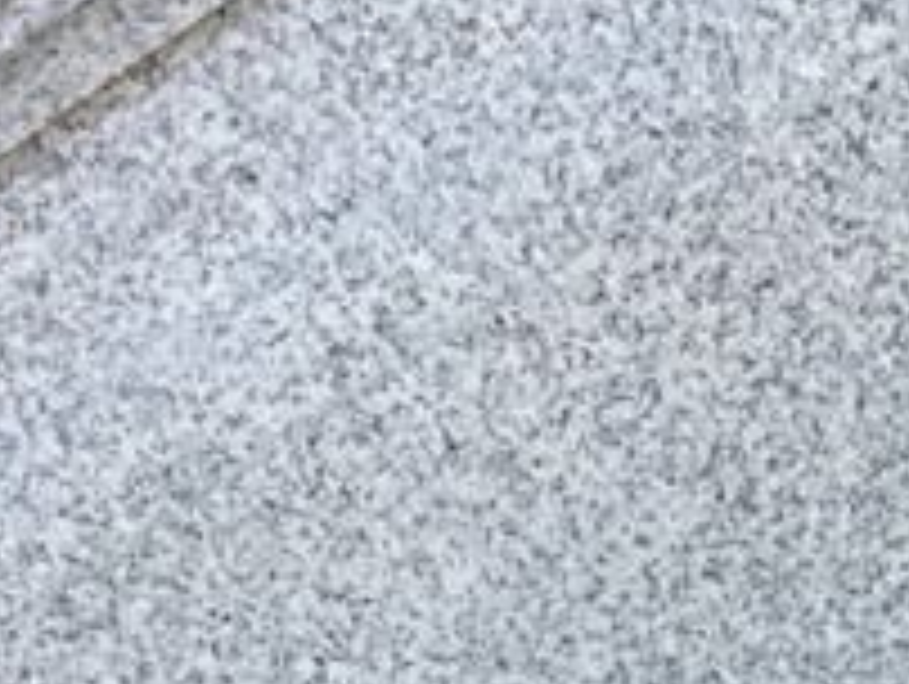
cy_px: 1033
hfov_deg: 13.7
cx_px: 1184
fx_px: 3628
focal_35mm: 138
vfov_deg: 10.4
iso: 25
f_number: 2.4
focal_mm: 3.3
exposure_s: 1/195
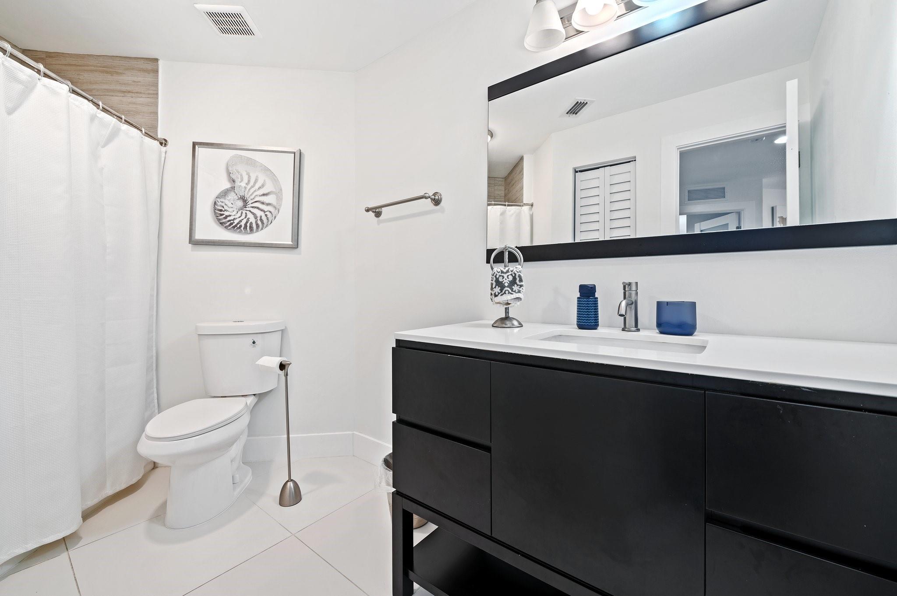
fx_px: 349
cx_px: 448
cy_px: 298
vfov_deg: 81.1
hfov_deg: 104.3
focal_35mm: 14
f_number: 8
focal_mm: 14
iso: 200
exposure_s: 1/1.67
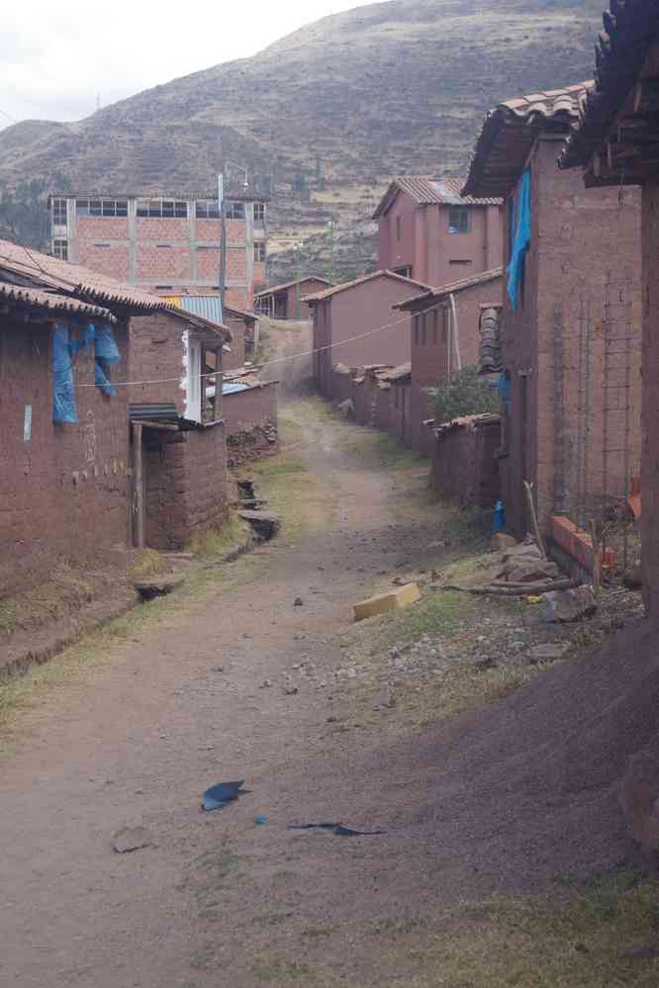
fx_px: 2059
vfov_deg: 27.0
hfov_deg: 18.2
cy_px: 494
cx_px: 330
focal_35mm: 75
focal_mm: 50
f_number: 8
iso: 400
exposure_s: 1/80
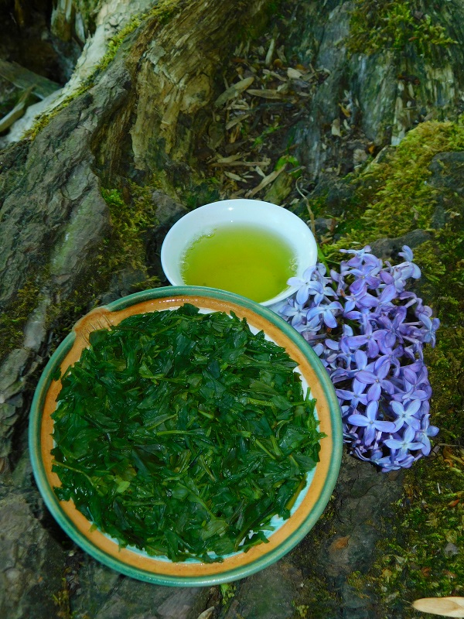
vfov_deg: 37.5
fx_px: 911
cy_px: 310
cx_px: 232
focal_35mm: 51
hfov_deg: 28.6
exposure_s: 1/30
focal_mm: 9
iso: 200
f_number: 7.6
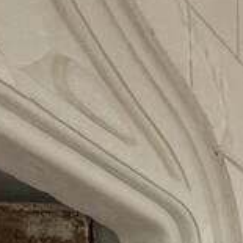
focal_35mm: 89
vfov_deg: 14.7
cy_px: 533
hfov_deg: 15.4
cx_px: 494
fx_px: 707
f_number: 1.8
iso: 100
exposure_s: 1/99
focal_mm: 1.57
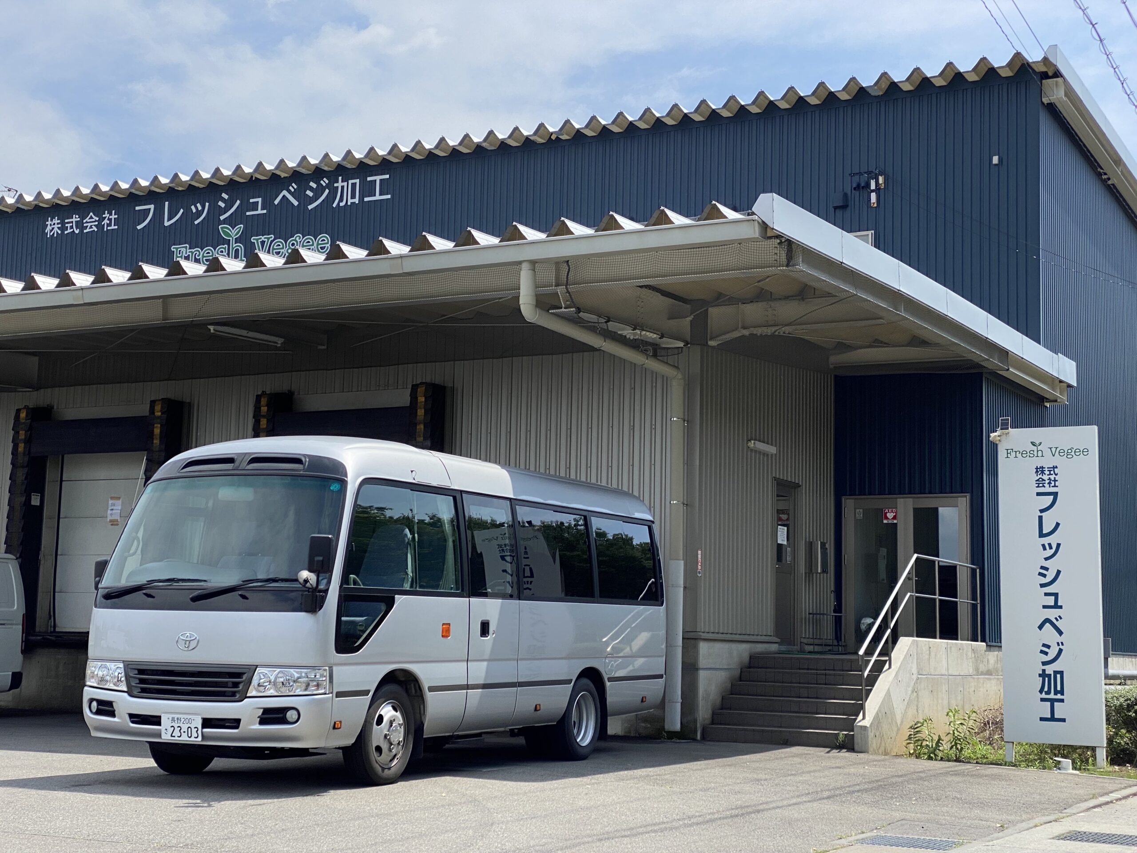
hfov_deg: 36.8
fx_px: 1708
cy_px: 426
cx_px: 568
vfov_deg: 28.0
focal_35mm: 52
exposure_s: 1/2398
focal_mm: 6
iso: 20
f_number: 2
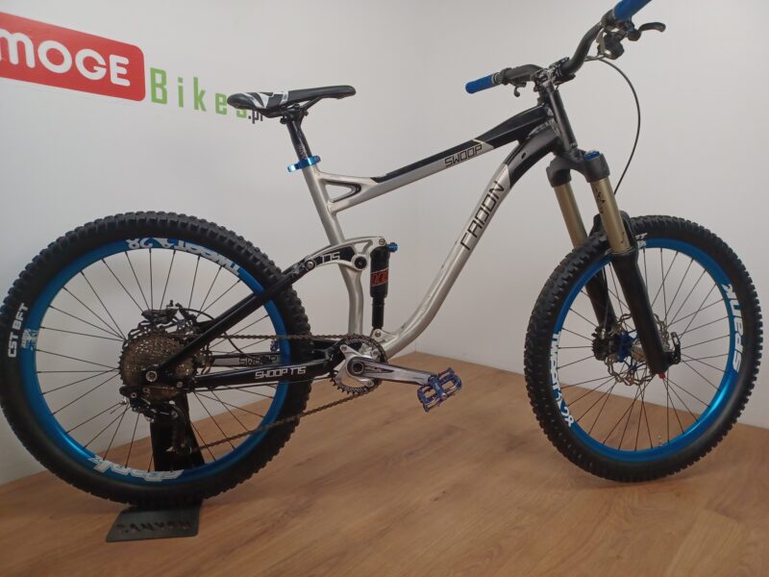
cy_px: 288
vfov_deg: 54.9
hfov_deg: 69.4
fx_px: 555
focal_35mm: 25
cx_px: 384
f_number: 1.8
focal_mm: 4.6
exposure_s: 1/100
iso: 400
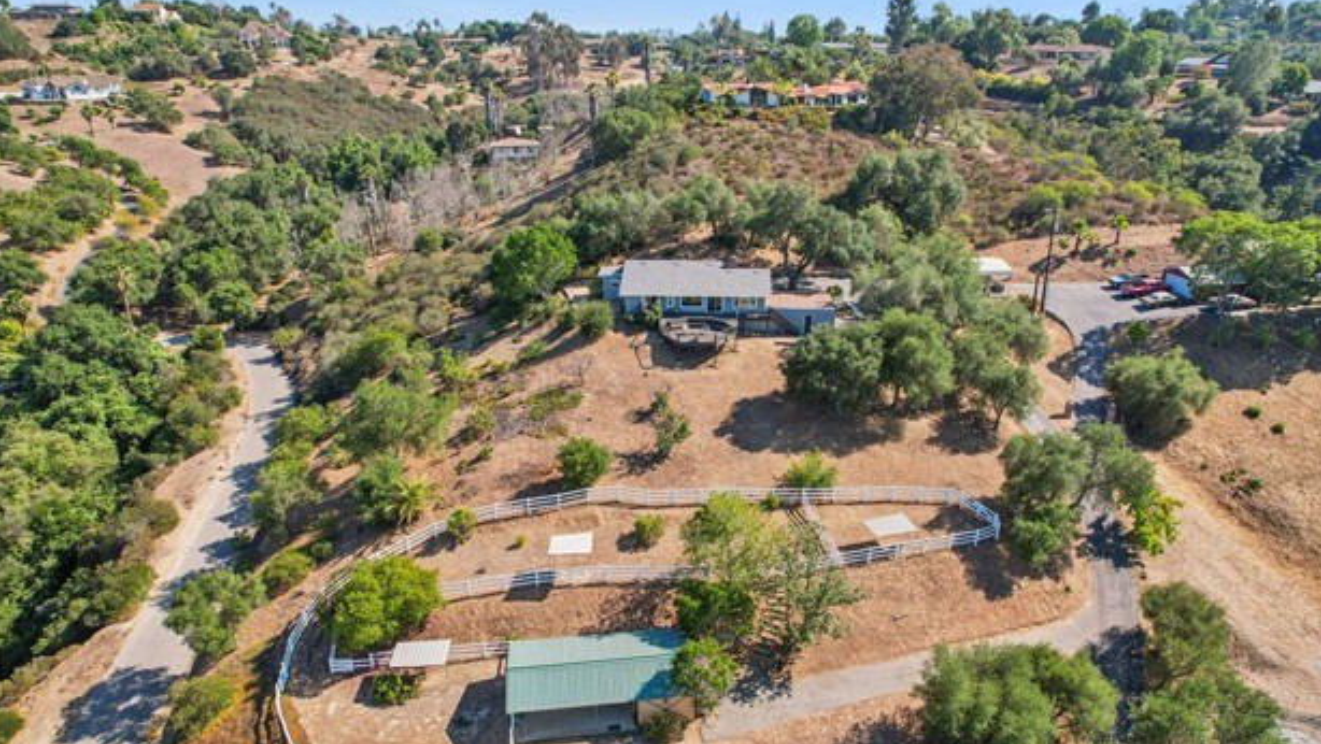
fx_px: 841
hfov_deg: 76.3
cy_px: 398
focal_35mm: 24
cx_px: 684
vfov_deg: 47.7
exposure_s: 1/1250
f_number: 2.8
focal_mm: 8.38
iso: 140
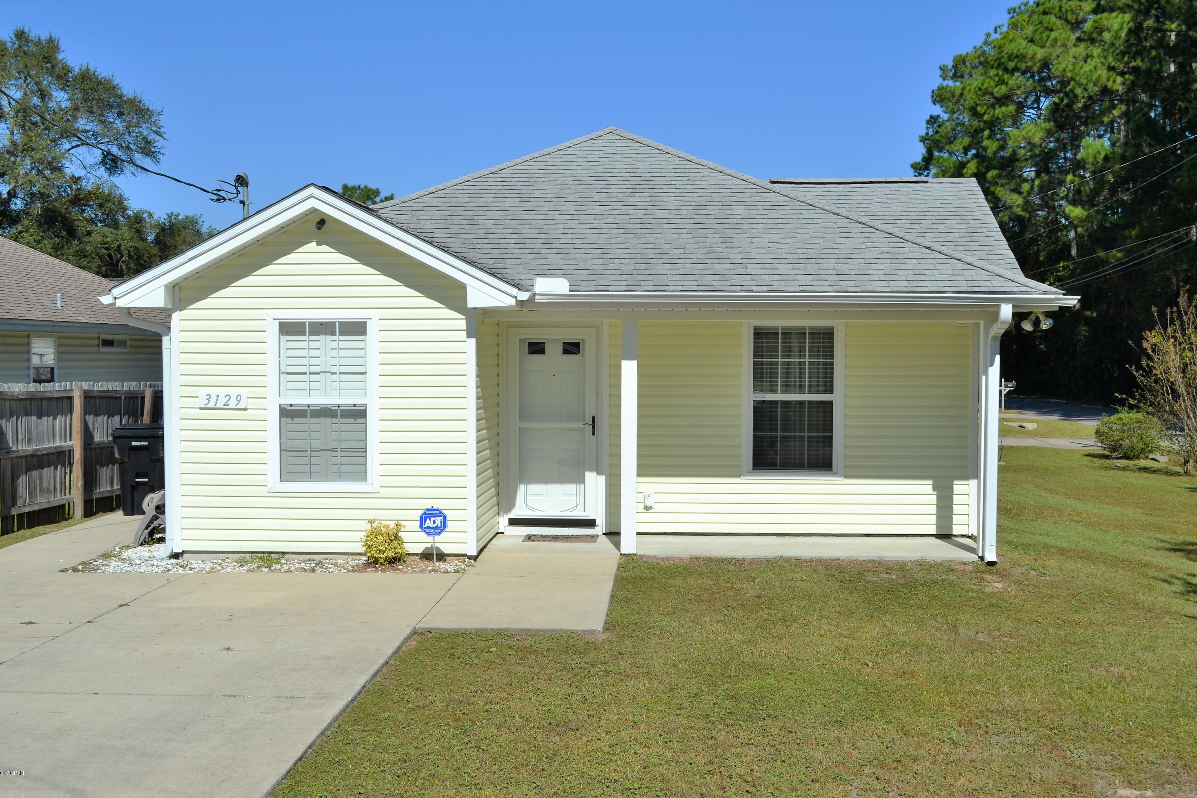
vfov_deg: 30.2
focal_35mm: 45
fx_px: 1480
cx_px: 604
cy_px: 391
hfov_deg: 44.0
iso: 100
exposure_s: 1/320
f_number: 8
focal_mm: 29
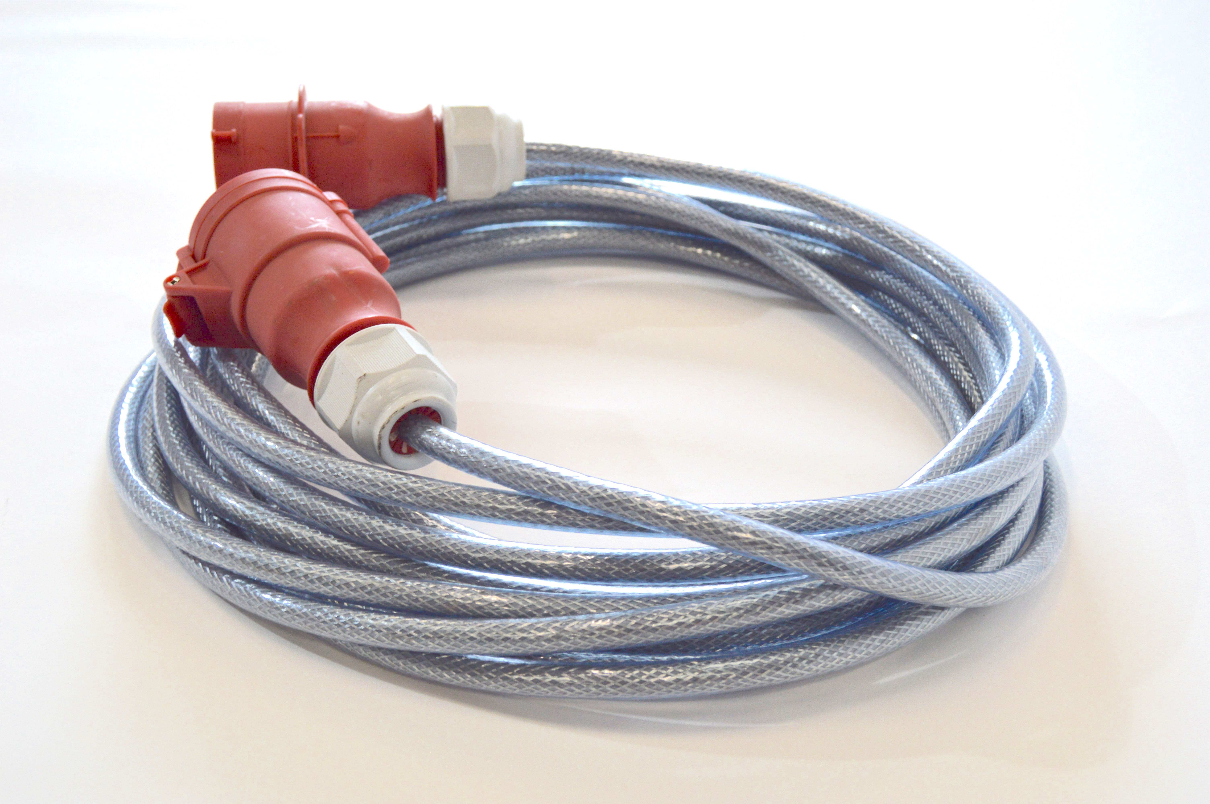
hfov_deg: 42.4
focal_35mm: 46
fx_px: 1562
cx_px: 605
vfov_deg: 28.9
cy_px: 402
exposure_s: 1/100
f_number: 5
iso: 400
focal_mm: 31
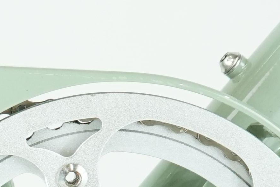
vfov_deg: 5.4
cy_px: 356
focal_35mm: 252
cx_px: -299
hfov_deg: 7.8
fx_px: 1960
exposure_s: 1/200
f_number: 5
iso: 1600
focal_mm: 37
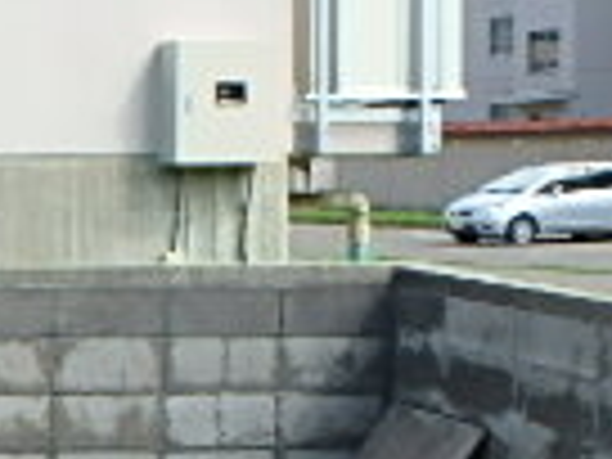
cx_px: -536
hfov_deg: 16.2
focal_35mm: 99
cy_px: 248
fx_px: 1750
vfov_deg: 14.9
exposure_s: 1/500
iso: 125
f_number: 3.5
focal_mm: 3.7
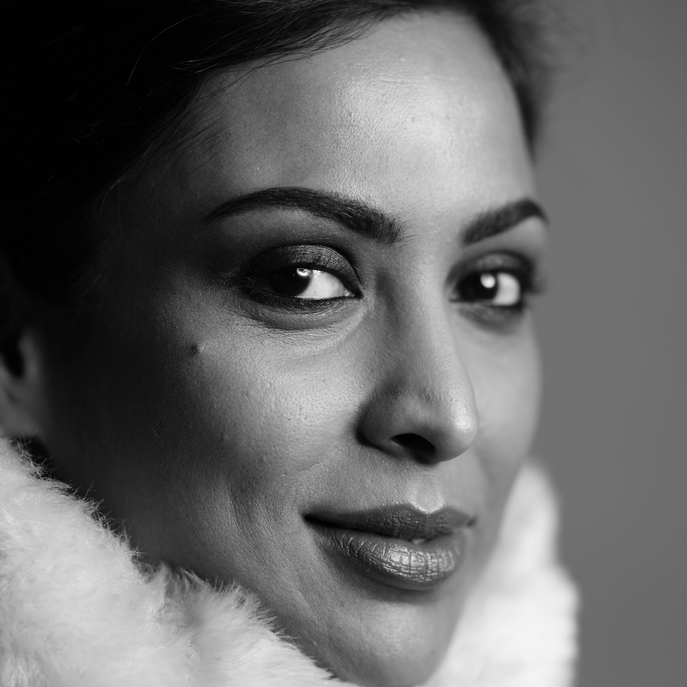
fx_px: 2447
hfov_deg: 16.0
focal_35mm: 109
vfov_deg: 15.9
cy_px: 462
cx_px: 342
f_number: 2
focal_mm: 85
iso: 100
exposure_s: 1/125
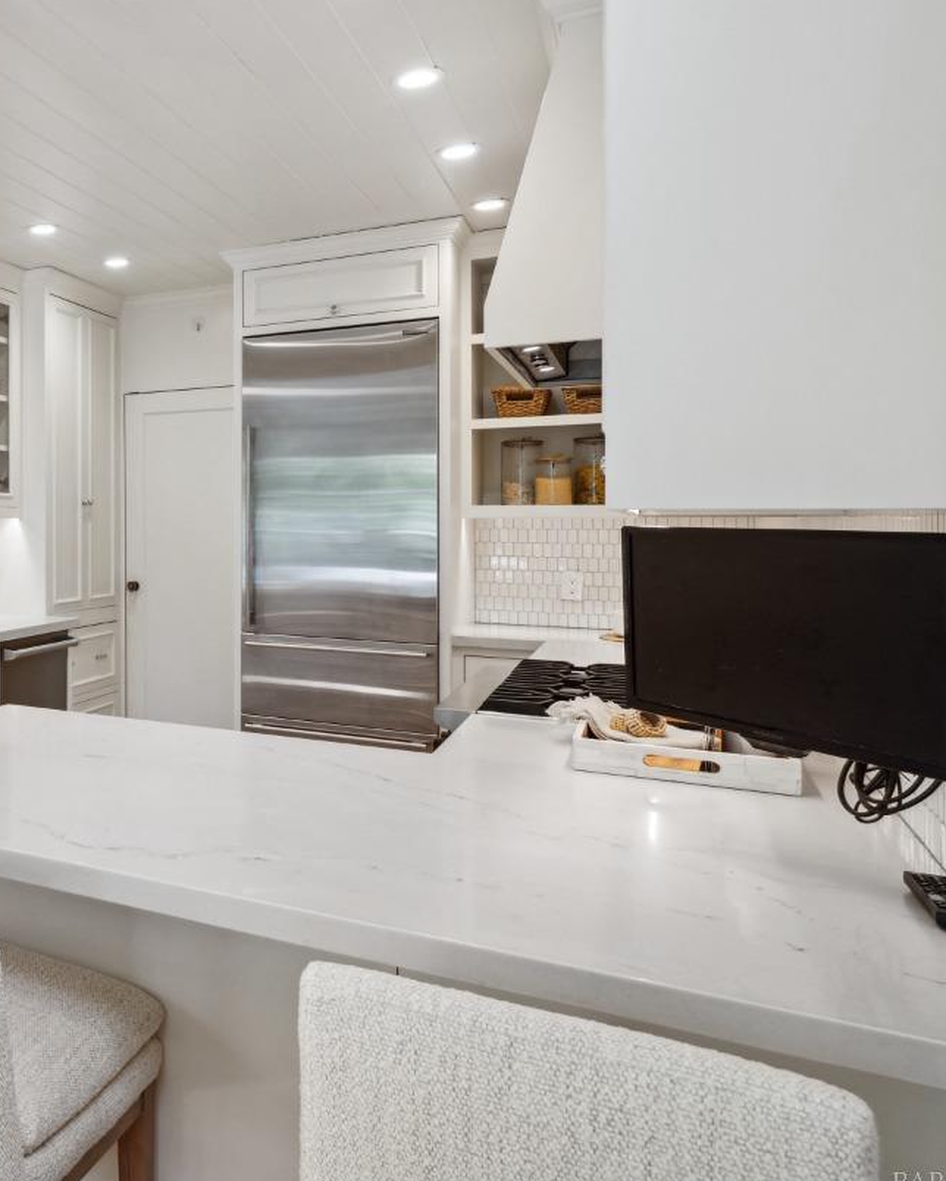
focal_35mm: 28
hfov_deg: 41.4
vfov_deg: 61.9
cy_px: 501
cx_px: -90
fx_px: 979
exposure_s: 1/30
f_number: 8
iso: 400
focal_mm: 16
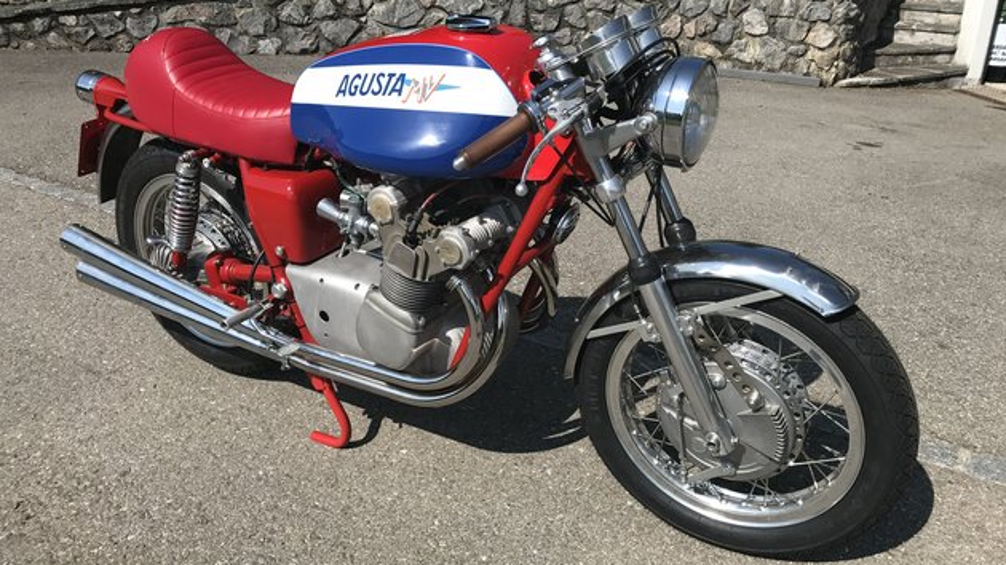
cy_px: 270
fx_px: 827
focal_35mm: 31
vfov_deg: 37.7
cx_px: 498
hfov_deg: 62.6
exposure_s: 1/2227
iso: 20
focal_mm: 3.99
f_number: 1.8
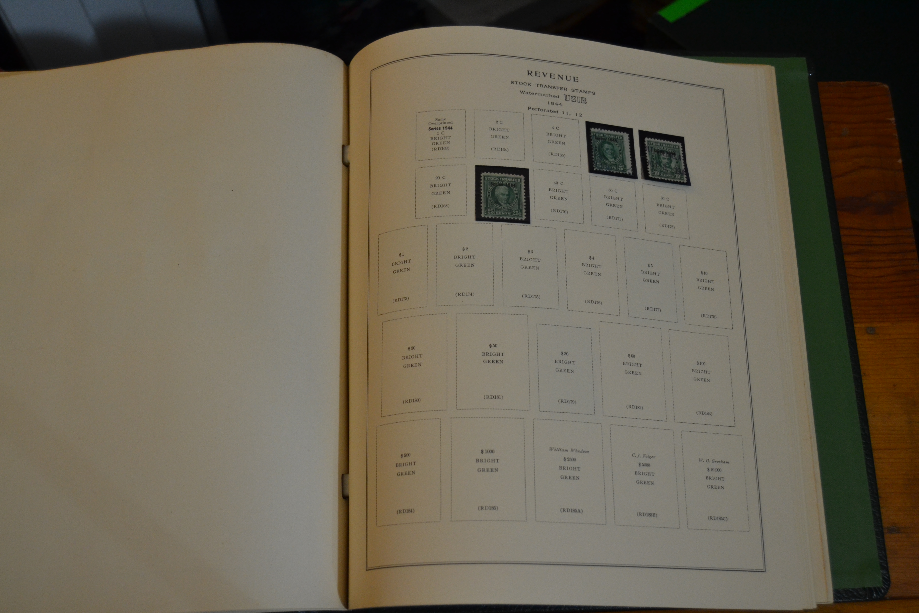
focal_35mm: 39
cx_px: 460
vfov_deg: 34.2
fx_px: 996
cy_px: 306
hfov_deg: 49.6
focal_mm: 26
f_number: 4
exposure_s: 1/60
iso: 900
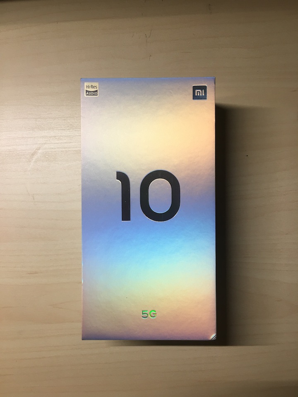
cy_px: 198
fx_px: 333
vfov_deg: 61.7
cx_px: 149
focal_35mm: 29
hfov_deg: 48.2
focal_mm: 4.15
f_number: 2.2
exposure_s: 1/17
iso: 32
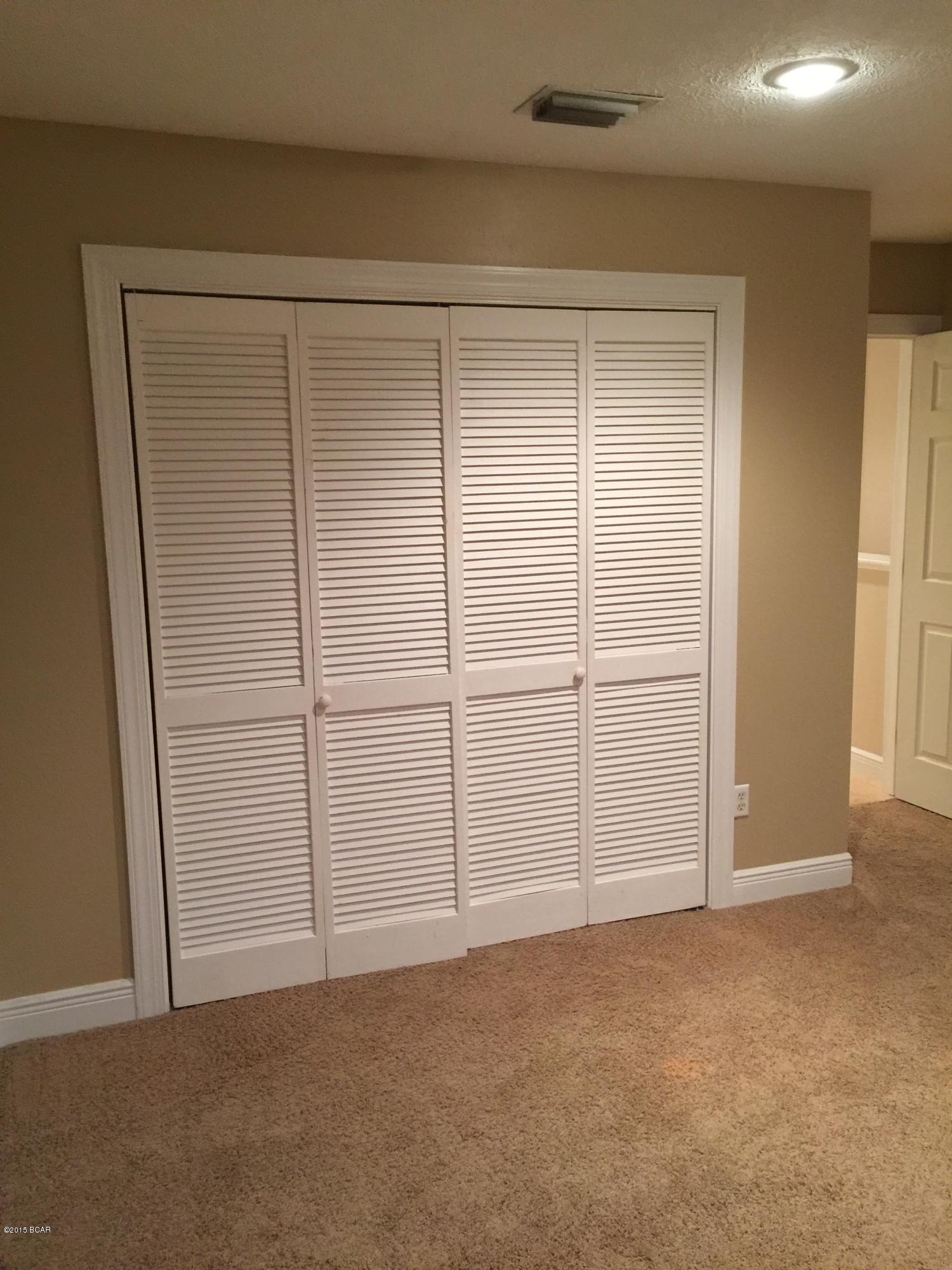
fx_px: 1063
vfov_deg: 61.7
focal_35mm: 29
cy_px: 635
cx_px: 476
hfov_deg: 48.2
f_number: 2.2
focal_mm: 4.15
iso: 100
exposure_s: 1/15
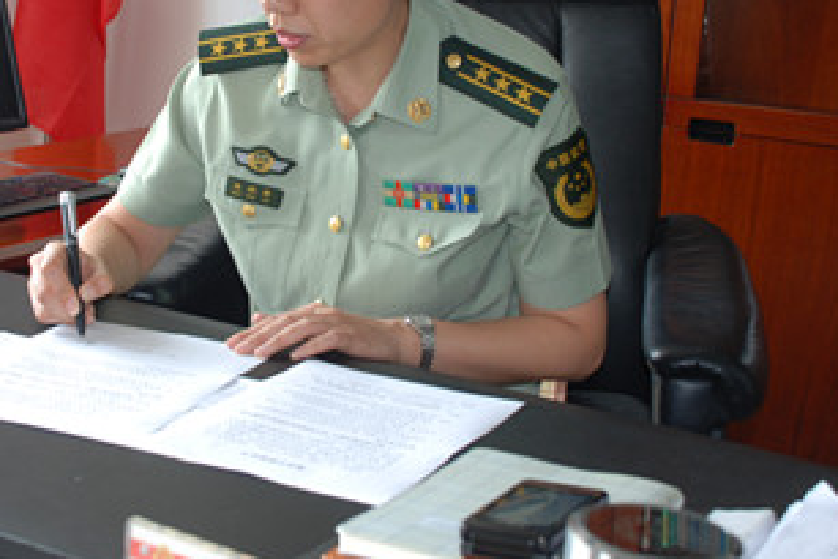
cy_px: 169
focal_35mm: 76
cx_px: 289
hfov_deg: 26.6
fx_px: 1766
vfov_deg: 17.9
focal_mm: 31
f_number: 5.6
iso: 200
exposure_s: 1/25
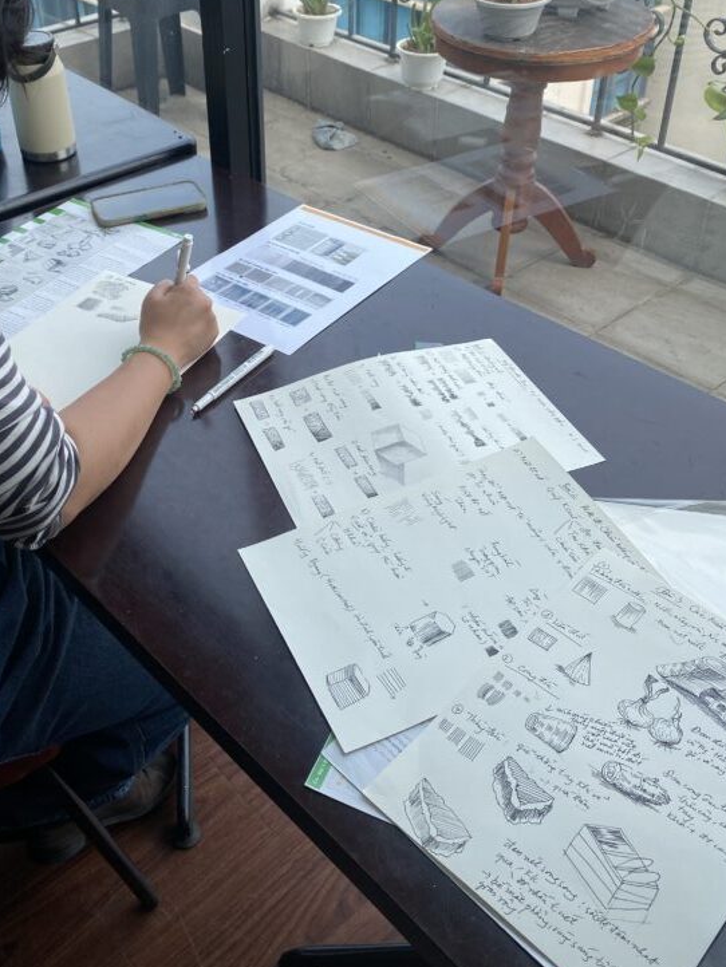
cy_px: 339
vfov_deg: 50.6
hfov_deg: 39.5
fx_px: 1006
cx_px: 279
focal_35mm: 36
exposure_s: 1/871
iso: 32
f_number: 1.8
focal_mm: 4.25
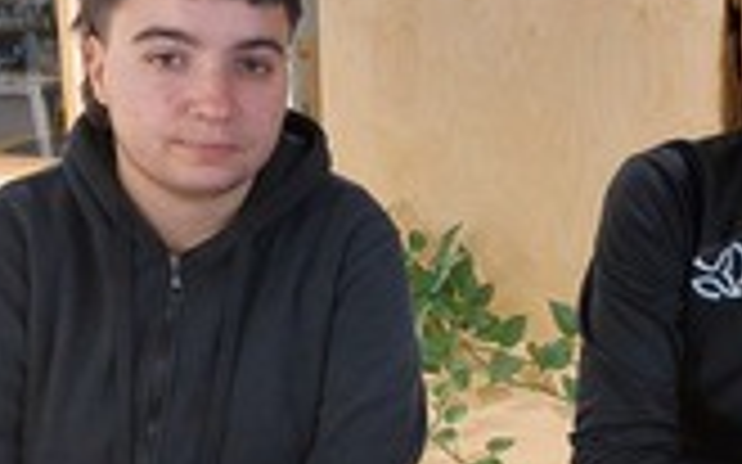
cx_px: 450
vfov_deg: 23.1
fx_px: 1132
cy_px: 227
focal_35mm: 56
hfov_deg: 36.1
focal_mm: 5.23
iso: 200
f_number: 1.8
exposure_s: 1/50
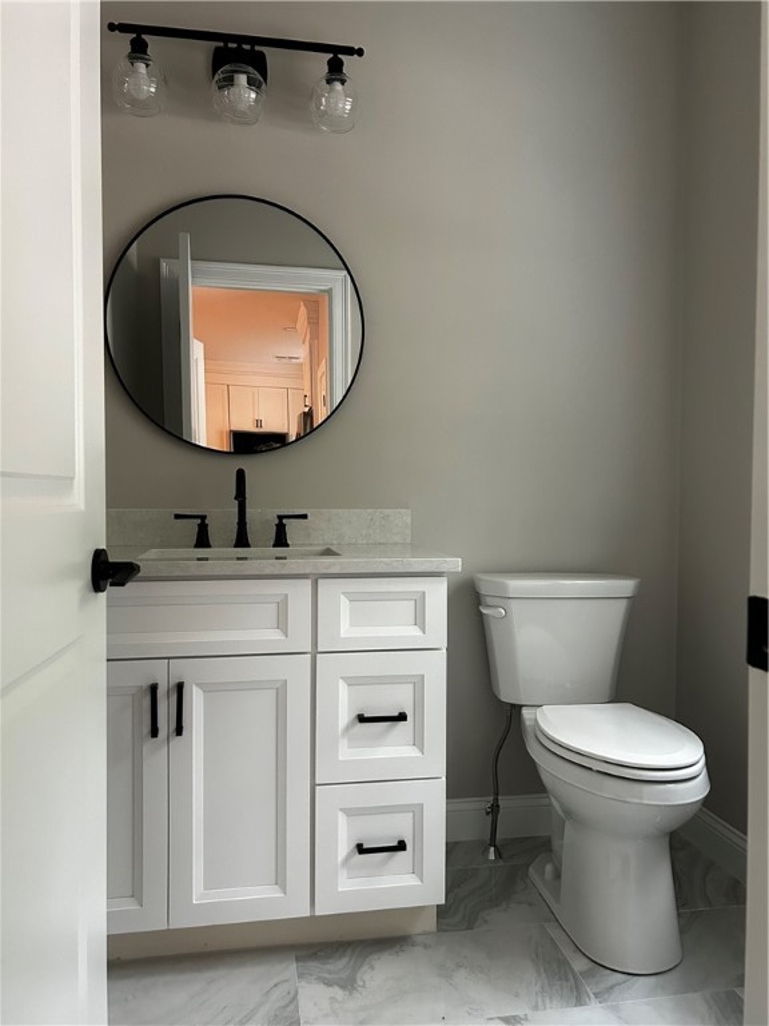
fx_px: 770
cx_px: 384
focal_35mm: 26
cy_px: 513
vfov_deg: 67.3
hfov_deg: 53.1
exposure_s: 1/60
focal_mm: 5.7
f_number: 1.5
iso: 400
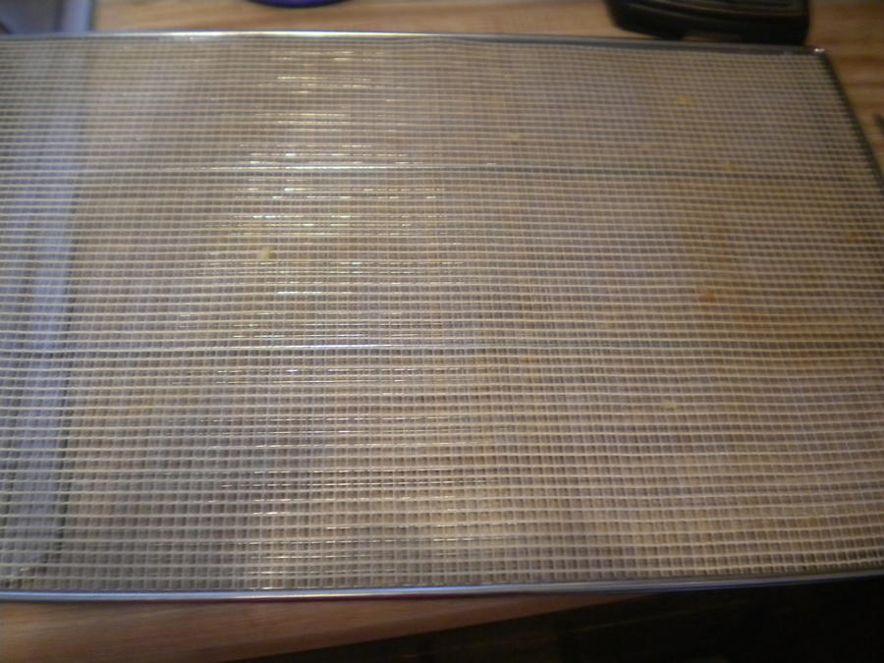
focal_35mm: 35
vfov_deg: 40.7
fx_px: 894
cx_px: 442
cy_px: 332
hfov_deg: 52.6
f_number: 3.1
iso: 400
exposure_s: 1/9.3
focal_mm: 6.3
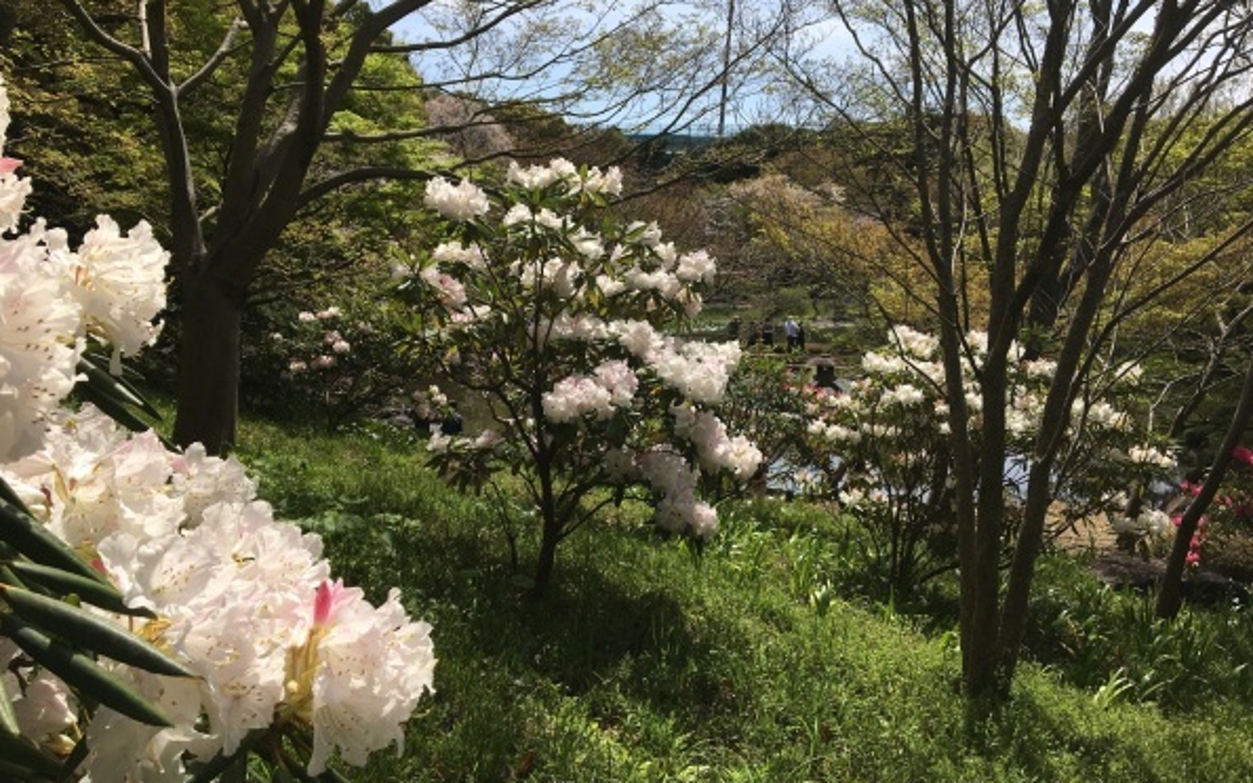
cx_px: 630
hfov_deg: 61.2
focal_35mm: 31
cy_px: 345
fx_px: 1059
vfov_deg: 40.5
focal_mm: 4.15
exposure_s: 1/2331
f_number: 2.2
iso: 25
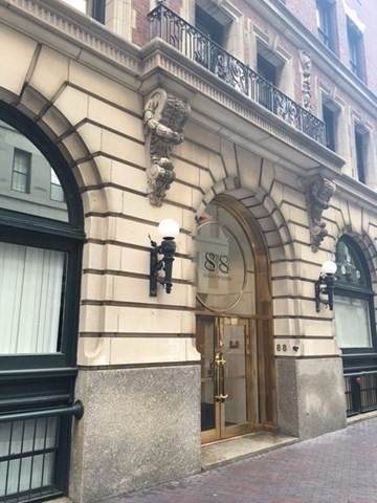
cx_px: 188
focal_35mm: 29
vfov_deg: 61.7
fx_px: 421
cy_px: 252
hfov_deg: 48.2
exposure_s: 1/30
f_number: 2.2
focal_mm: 4.15
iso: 25
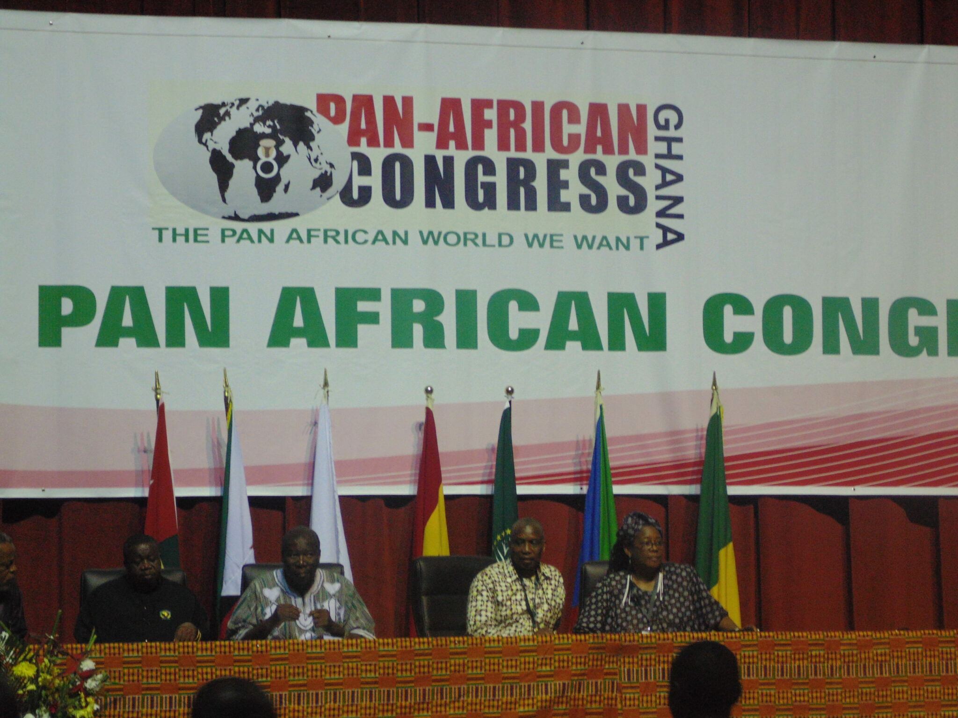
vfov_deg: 15.1
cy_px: 359
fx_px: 2712
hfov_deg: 20.0
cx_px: 479
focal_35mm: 98
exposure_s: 1/30
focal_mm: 17.5
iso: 250
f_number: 4.6
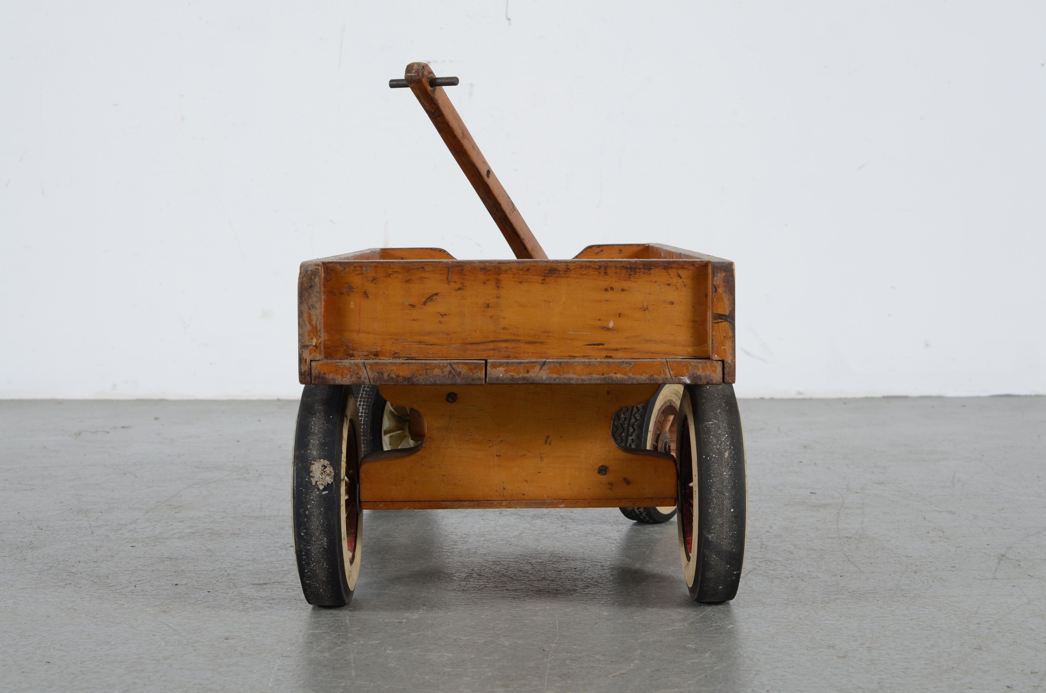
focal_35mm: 52
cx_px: 523
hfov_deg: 37.9
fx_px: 1522
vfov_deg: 25.6
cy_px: 346
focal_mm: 35
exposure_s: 1/125
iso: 100
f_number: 6.3
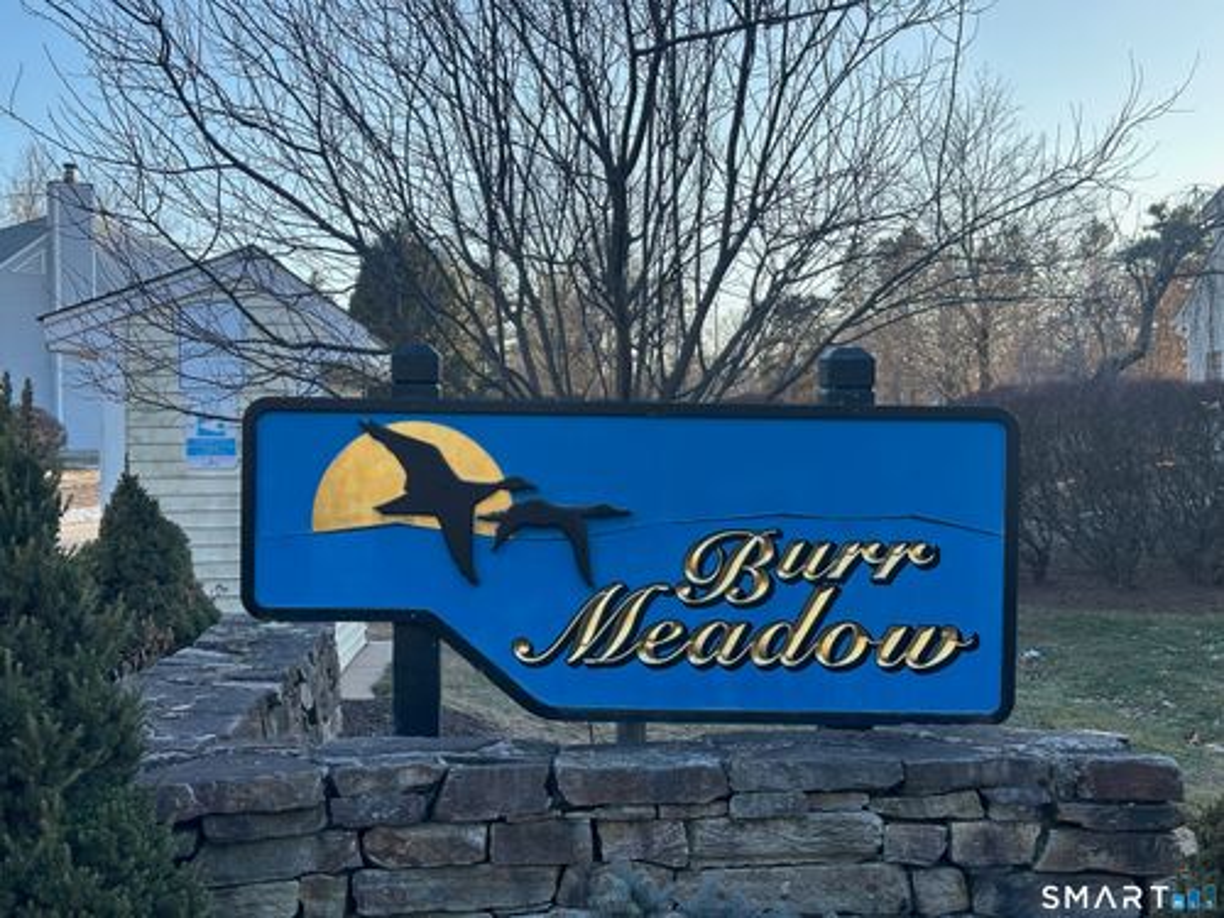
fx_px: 1697
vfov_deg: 30.3
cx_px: 612
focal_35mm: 48
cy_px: 459
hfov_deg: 39.7
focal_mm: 6.86
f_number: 1.78
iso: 64
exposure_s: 1/756
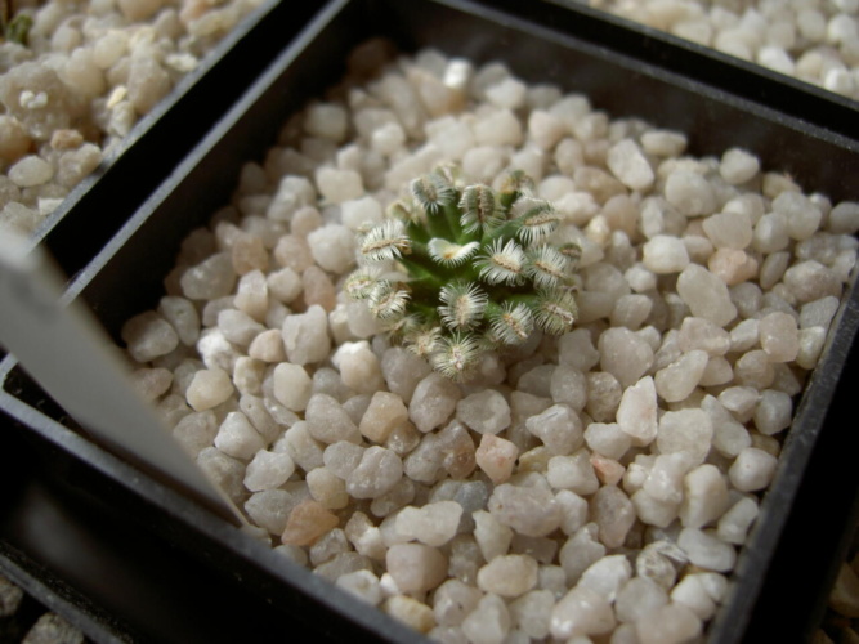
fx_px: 968
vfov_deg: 36.8
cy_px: 322
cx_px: 430
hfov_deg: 47.9
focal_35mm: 39
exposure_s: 1/250
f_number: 2.8
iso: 50
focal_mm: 8
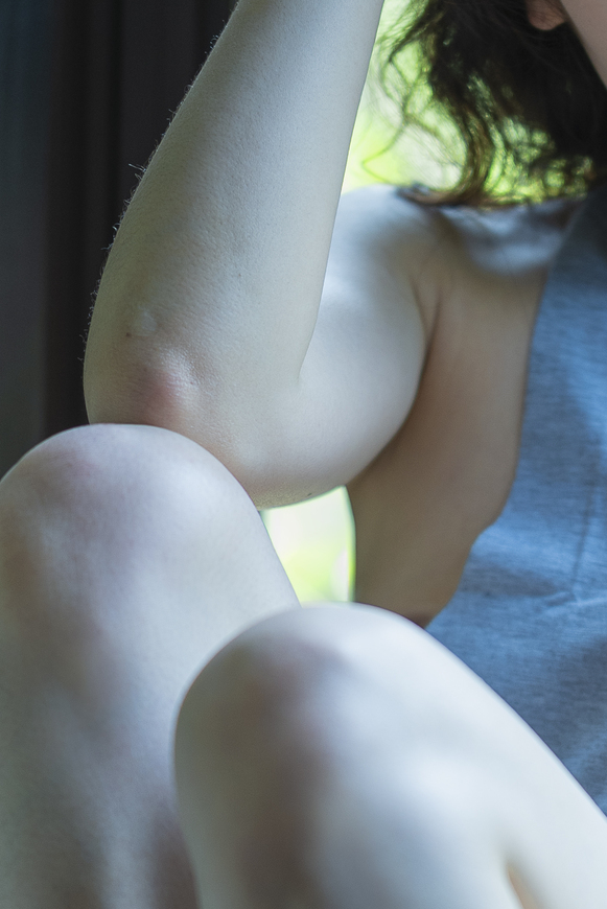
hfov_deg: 6.8
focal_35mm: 201
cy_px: 845
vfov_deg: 10.2
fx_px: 5077
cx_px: 509
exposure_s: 1/200
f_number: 1.4
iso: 100
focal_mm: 50
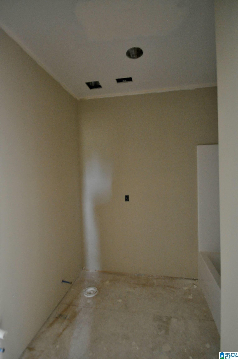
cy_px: 180
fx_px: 164
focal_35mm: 16
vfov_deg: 95.1
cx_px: 119
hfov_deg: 71.9
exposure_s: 1/5
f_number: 3.5
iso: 1600
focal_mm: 11
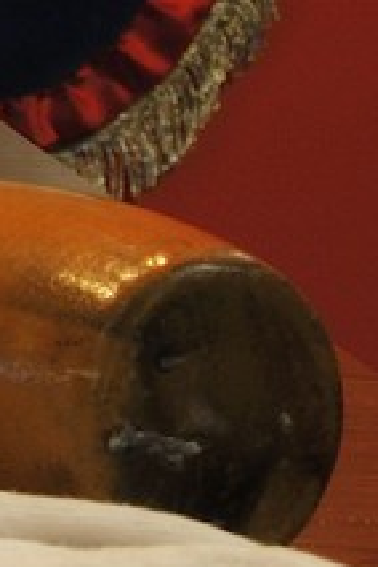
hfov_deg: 4.0
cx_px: -865
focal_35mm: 330
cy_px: -703
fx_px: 5197
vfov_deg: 6.0
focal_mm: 44
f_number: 18
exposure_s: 5
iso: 200
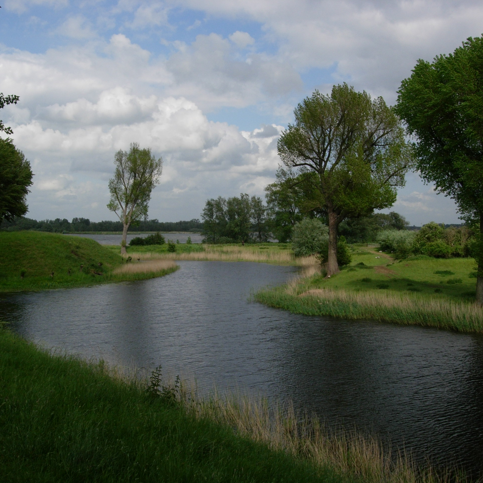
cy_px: 242
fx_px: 710
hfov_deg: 37.5
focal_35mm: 45
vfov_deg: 37.6
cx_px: 213
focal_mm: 7.8
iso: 64
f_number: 4.8
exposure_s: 1/939
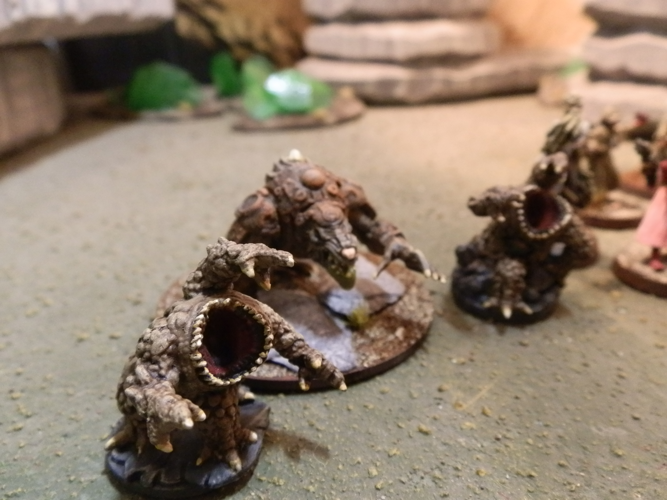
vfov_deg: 49.7
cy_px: 250
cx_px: 334
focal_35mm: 28
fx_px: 540
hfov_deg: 63.4
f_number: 3.1
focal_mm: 5
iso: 400
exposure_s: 1/30
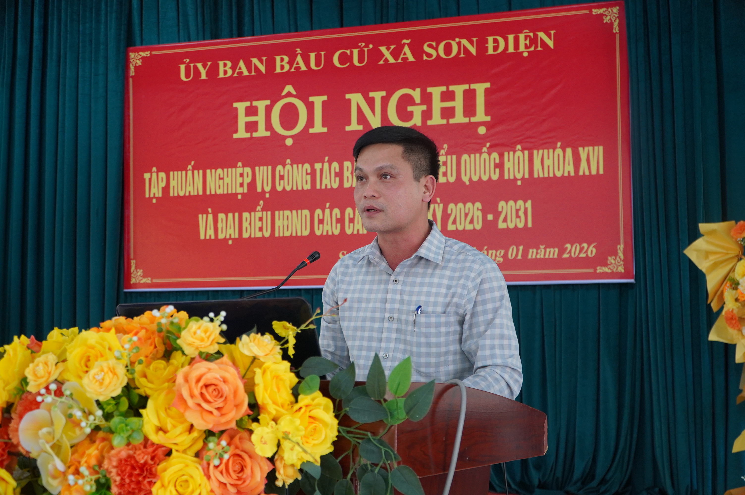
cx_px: 372
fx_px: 806
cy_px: 248
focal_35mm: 39
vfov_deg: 34.1
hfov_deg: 49.6
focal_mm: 26
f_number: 4
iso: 1000
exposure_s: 1/160
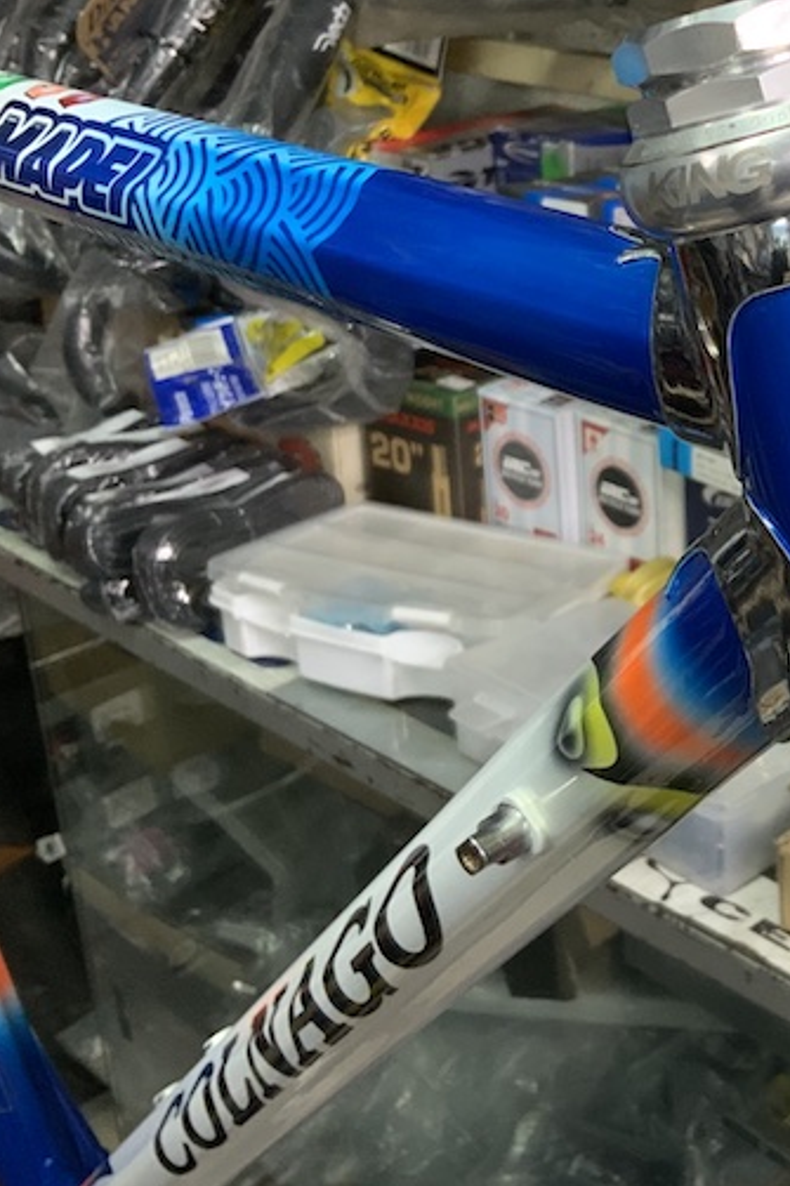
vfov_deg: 36.7
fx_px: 1779
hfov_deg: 23.6
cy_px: 454
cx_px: 856
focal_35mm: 54
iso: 200
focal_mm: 3
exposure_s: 1/50
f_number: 1.8
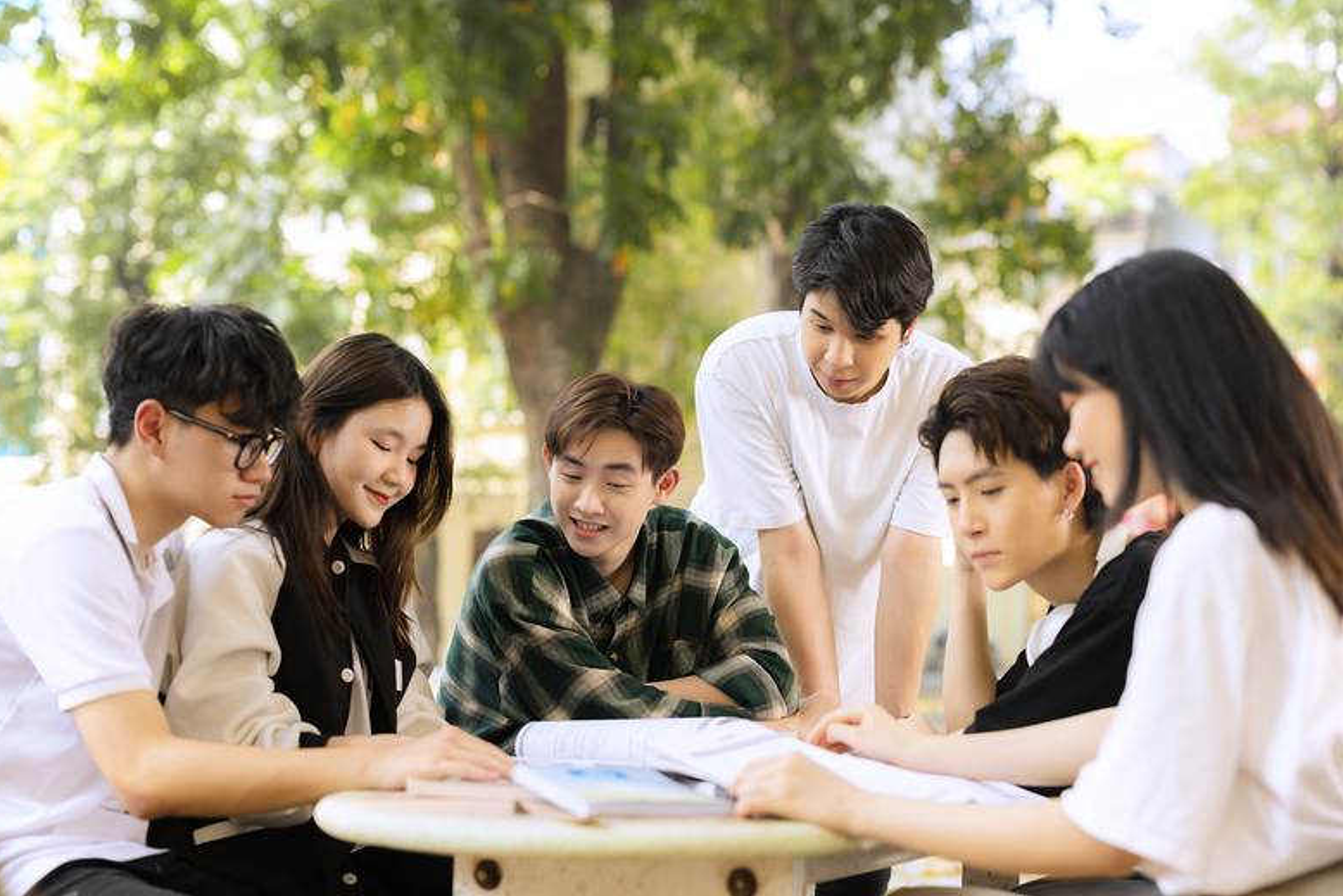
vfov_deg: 25.5
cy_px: 459
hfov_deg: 37.5
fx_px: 1977
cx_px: 703
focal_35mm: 53
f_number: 2.2
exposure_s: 1/250
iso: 64
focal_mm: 50
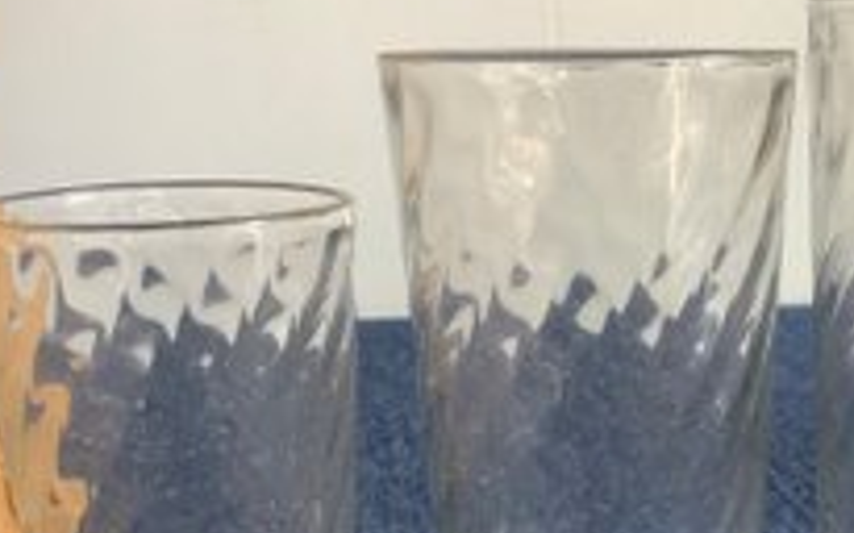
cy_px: 402
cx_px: 652
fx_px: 1280
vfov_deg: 23.3
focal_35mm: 55
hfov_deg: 36.0
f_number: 2.4
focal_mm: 3.3
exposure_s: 1/100
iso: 64
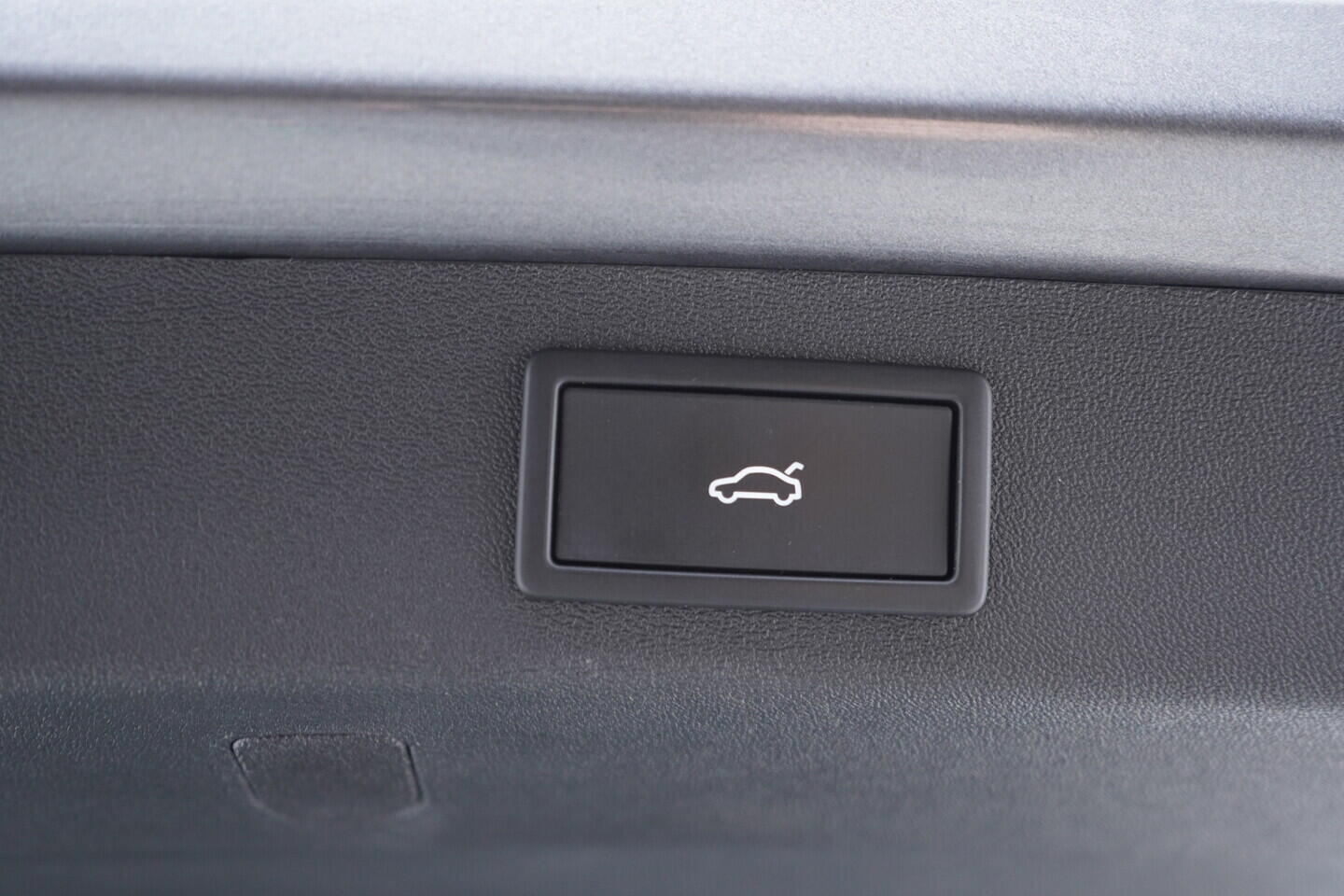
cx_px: 672
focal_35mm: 36
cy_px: 448
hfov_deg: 53.1
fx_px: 1344
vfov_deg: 36.9
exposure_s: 1/40
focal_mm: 24
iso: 640
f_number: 2.8
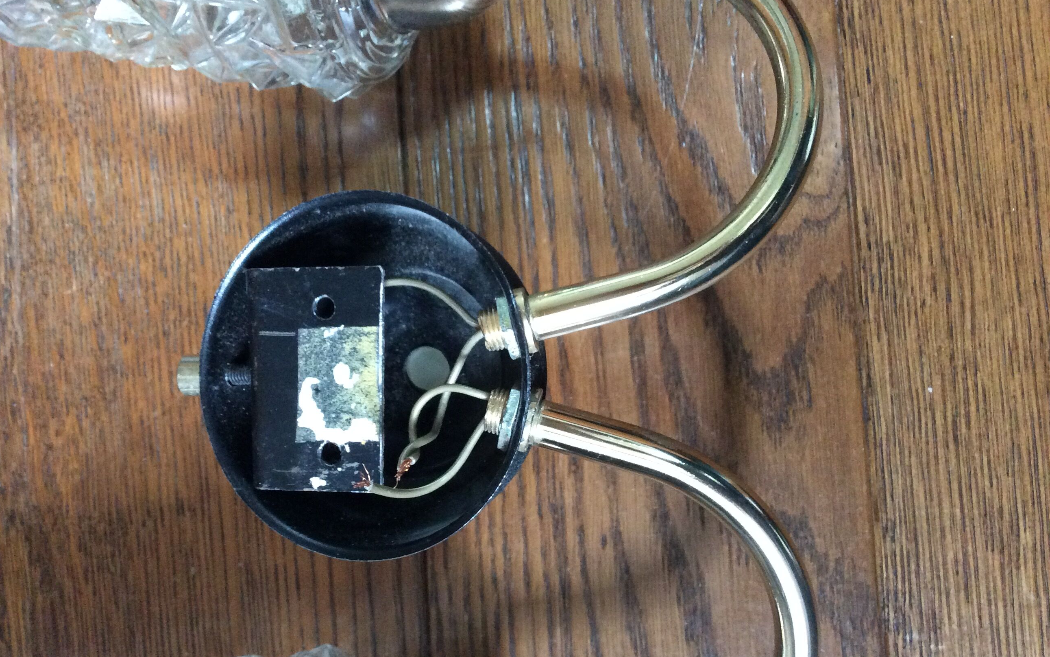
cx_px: 524
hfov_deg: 56.7
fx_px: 973
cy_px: 359
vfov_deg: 37.2
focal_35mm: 34
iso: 320
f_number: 2.4
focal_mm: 3.3
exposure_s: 1/25
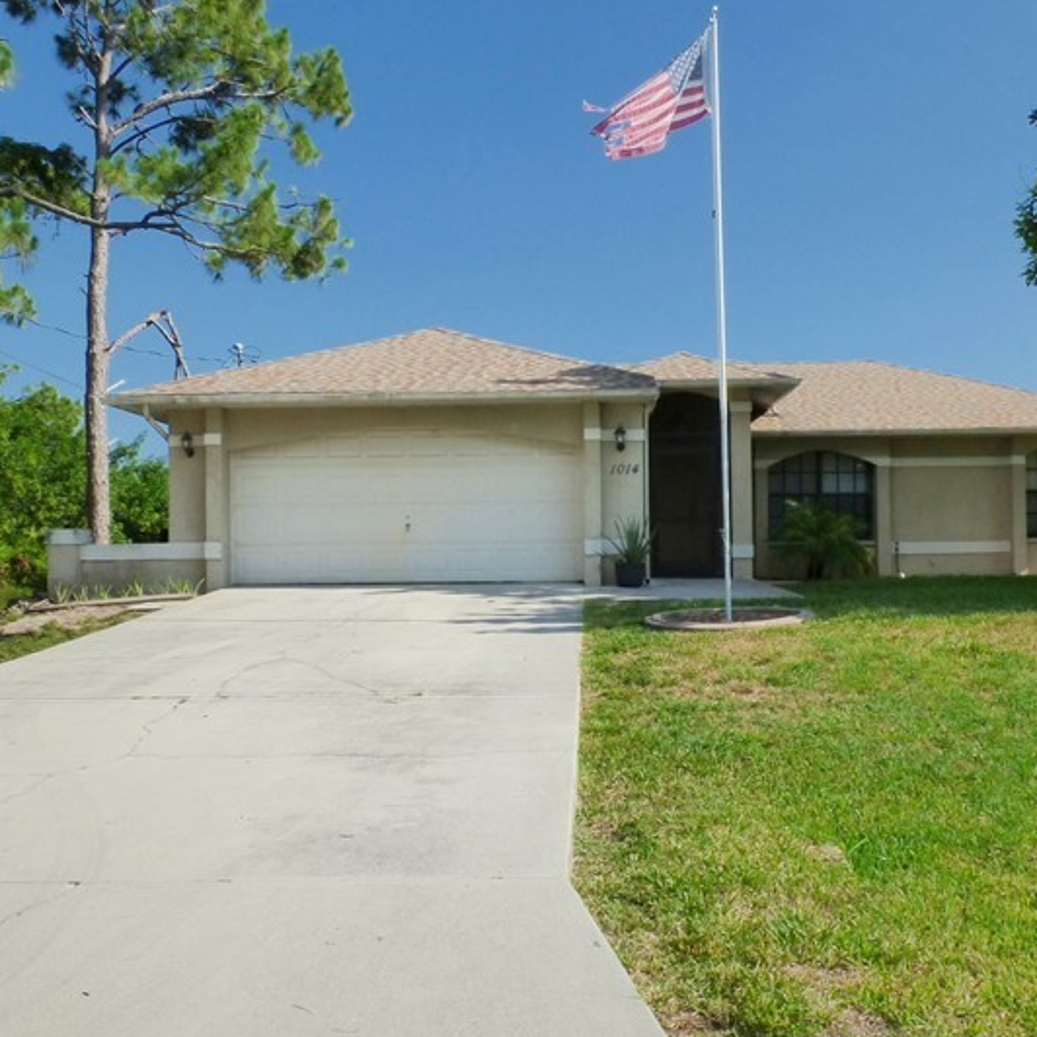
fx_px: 1152
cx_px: 573
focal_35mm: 34
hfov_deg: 48.4
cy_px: 567
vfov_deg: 48.4
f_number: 5
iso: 200
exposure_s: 1/640
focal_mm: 3.58
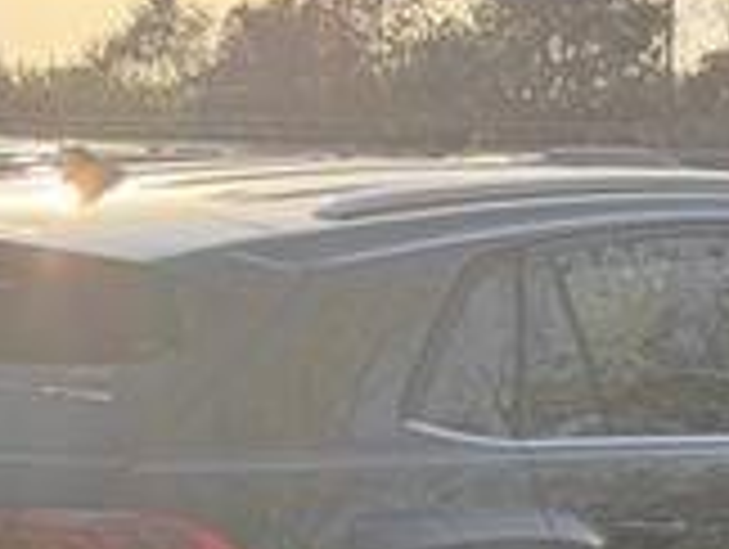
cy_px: 639
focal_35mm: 149
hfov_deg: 13.2
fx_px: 3143
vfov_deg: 9.9
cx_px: 374
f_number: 1.78
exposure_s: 1/3226
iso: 100
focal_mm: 6.76
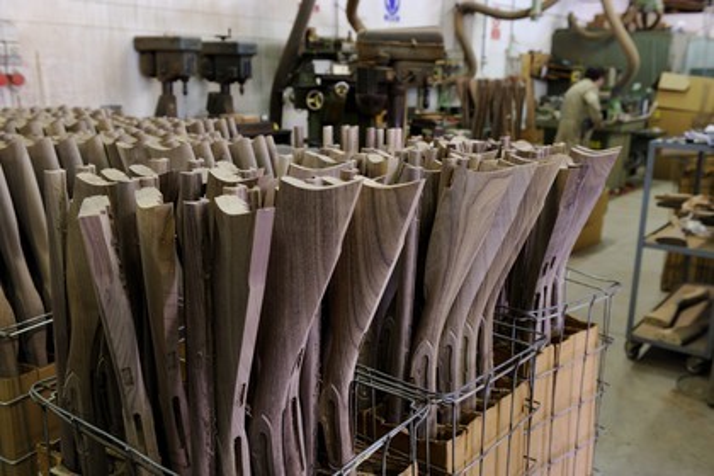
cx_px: 357
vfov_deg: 38.9
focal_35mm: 34
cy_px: 238
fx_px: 674
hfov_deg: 55.8
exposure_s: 1/25
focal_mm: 34
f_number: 5
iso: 800
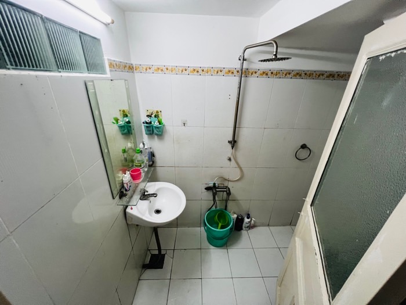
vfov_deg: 89.9
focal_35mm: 13
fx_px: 152
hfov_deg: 106.2
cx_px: 203
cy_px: 152
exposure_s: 1/99
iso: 160
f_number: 1.8
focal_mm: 1.57
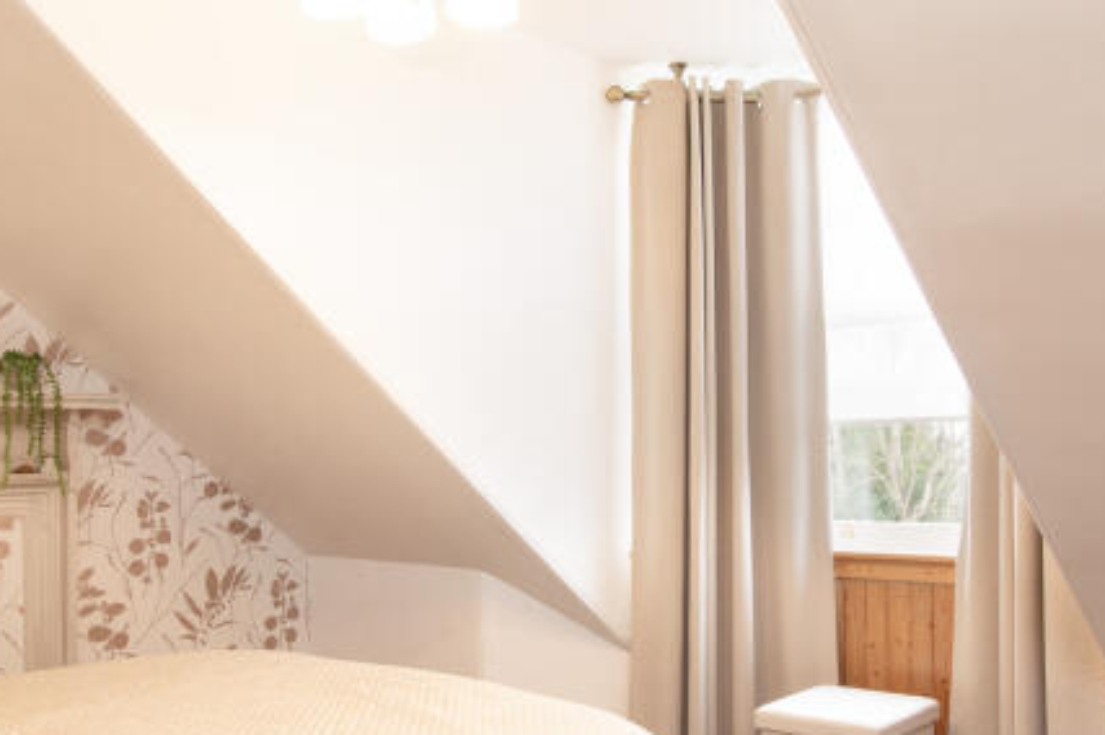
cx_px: 585
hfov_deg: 53.1
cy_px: 468
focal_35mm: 36
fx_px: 1104
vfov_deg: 36.6
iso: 320
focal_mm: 10
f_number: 9
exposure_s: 1/5
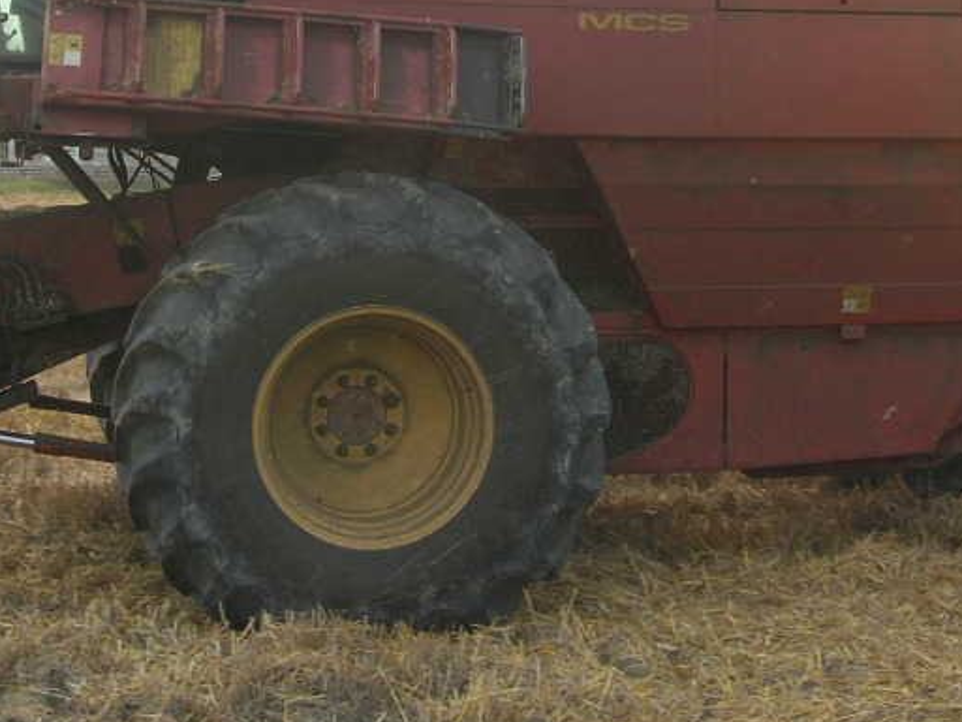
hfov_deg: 25.7
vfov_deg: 19.1
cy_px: 83
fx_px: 2112
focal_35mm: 76
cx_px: 522
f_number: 4.8
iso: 64
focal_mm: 7.8
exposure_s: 1/113
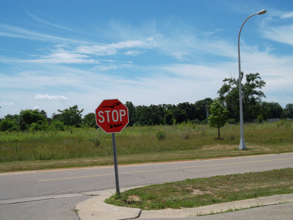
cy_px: 114
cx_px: 145
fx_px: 466
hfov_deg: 34.9
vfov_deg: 26.6
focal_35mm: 55
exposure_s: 1/750
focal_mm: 9.3
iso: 80
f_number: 5
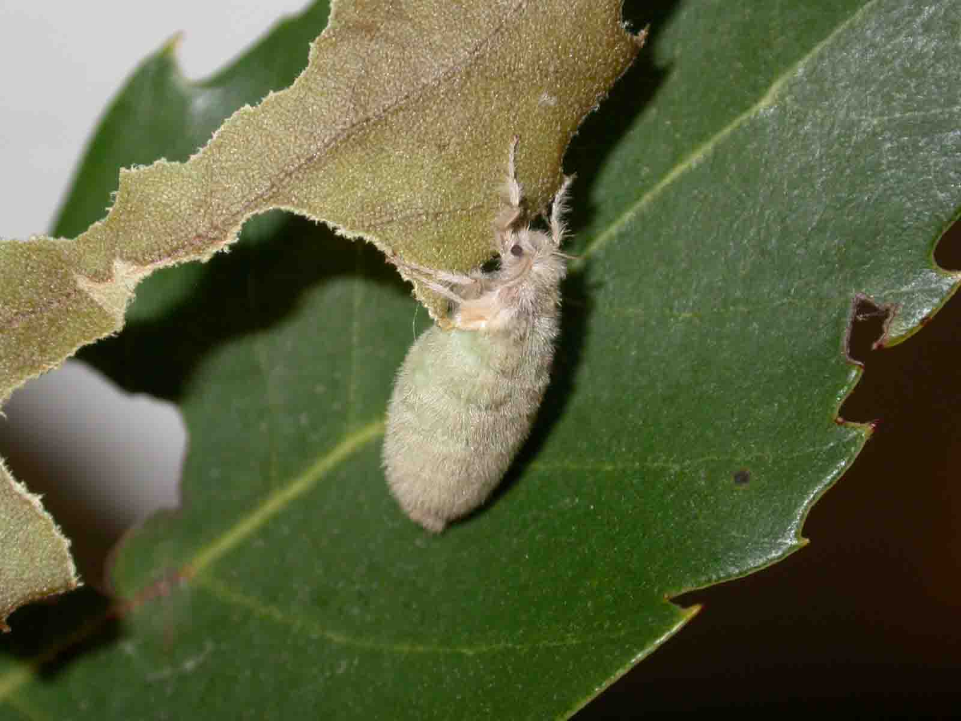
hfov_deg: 14.6
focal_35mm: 135
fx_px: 3748
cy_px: 360
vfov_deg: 11.0
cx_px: 480
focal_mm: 28
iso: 100
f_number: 4.7
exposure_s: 1/60.3
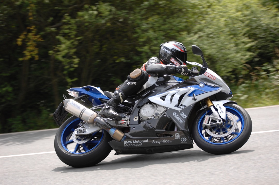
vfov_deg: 13.0
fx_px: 813
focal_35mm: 105
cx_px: 140
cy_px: 92
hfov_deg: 19.5
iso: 125
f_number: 3
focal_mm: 70
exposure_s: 1/640
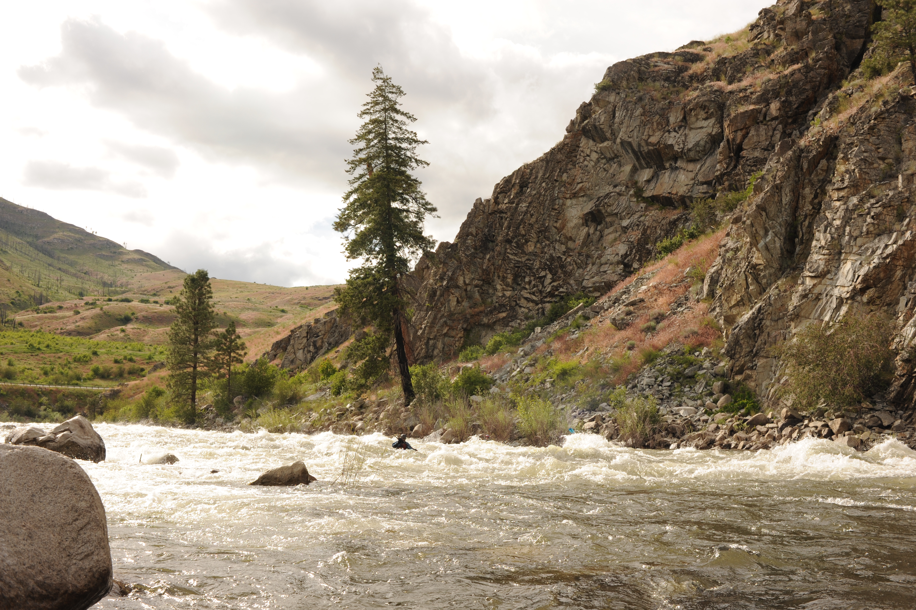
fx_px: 890
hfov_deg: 54.5
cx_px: 458
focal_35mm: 35
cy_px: 305
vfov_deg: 37.8
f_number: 10
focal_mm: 35
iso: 320
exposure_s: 1/400
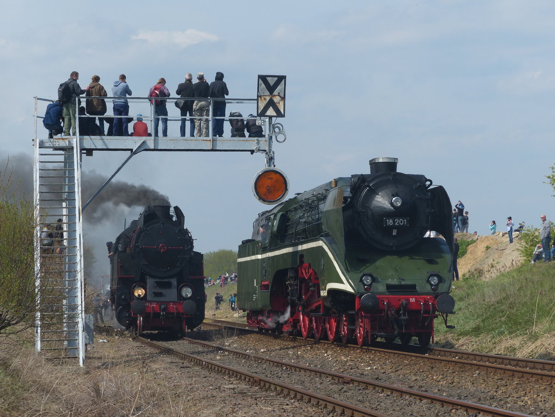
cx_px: 278
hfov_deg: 16.6
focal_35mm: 119
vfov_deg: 12.5
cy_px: 208
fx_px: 1908
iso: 100
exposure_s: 1/1300
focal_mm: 21.4
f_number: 4
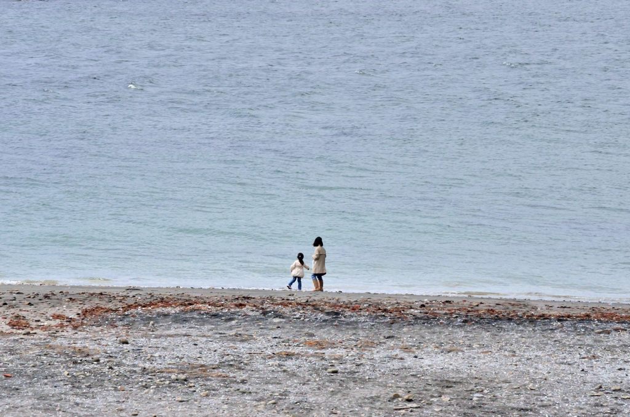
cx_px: 315
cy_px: 208
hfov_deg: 13.1
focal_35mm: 158
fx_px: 2750
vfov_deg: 8.7
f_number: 14
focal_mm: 105
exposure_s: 1/2000
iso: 1600
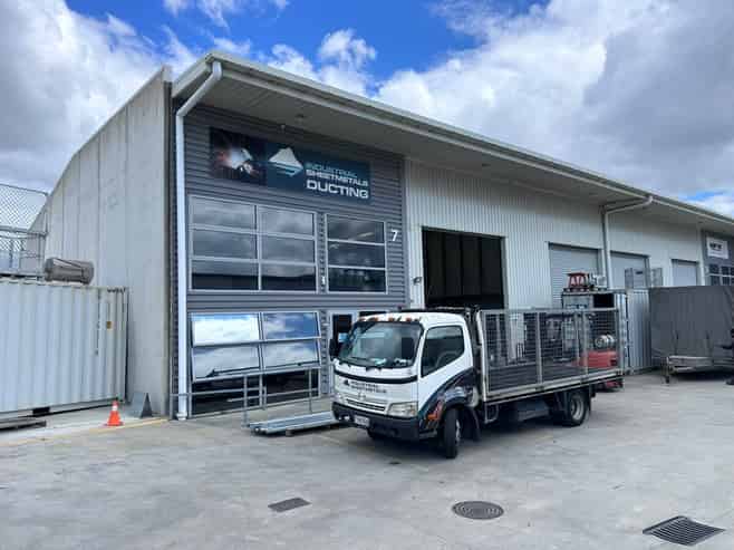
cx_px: 367
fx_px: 509
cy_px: 275
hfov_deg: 71.6
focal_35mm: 24
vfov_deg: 56.8
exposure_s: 1/4348
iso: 80
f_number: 1.78
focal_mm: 6.86
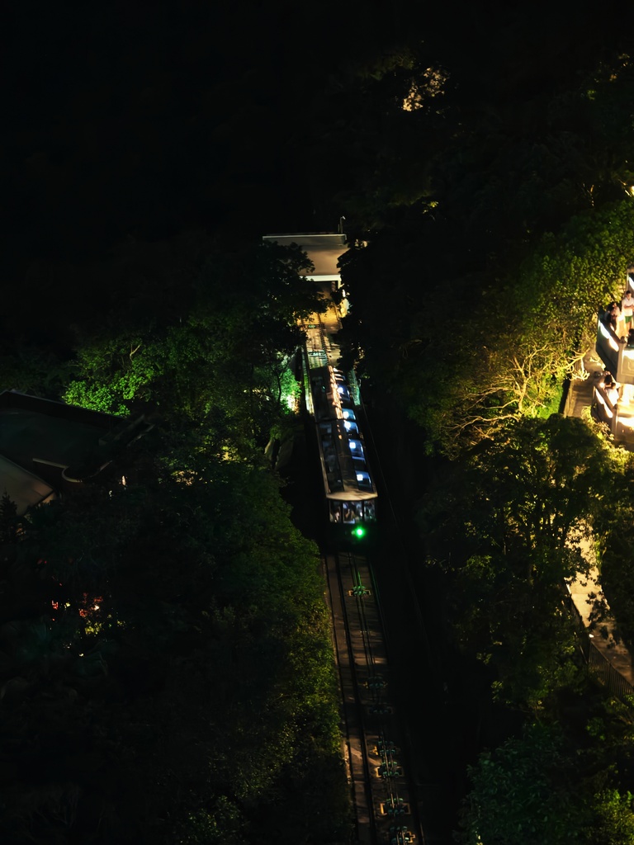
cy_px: 422
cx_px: 317
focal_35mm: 72
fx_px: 1758
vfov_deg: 27.0
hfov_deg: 20.4
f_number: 2.6
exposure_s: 1/15
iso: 25600
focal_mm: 15.38
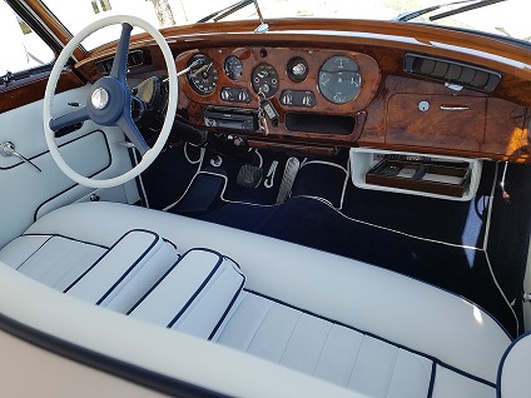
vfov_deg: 53.1
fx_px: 399
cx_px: 266
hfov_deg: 67.3
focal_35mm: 26
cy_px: 199
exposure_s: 1/282
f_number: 1.7
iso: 50
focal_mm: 4.2
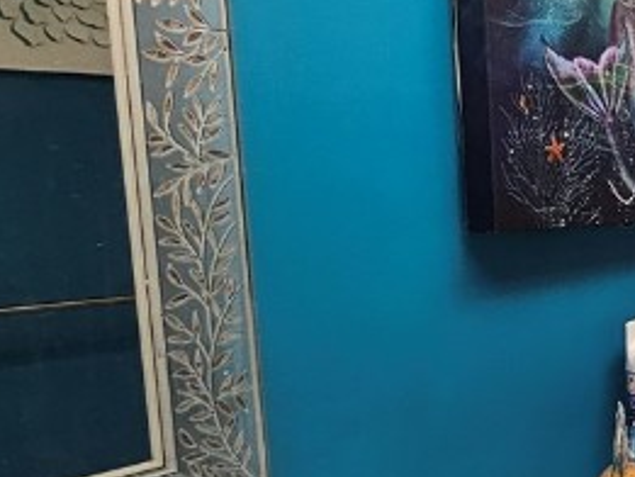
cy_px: 294
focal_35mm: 51
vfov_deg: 28.5
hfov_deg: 22.5
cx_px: 1129
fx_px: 936
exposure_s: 1/60
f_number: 2.2
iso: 160
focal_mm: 2.2
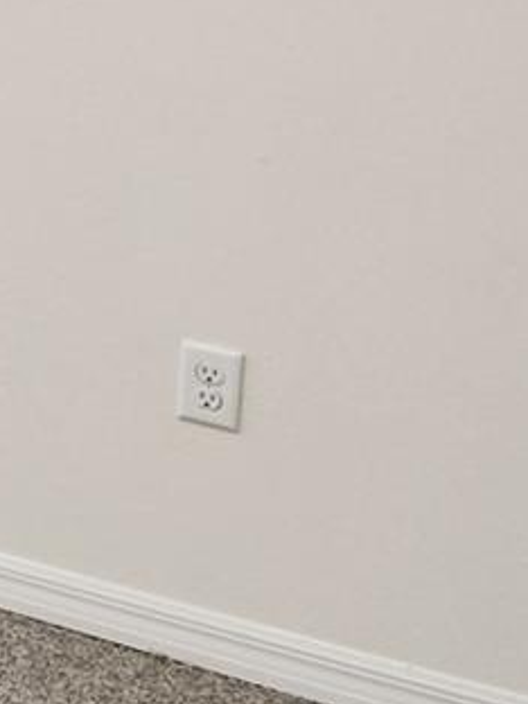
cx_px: -1180
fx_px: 1505
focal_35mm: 74
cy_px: -178
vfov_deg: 23.6
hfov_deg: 10.5
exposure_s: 1/10
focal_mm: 10
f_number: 7.1
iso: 100
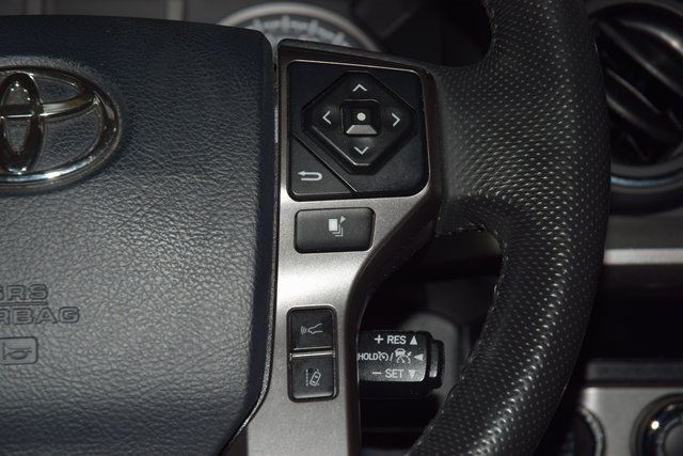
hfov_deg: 19.5
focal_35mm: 105
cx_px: 342
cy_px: 228
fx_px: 1992
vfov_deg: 13.0
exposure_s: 1/125
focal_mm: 70
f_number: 8
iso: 100
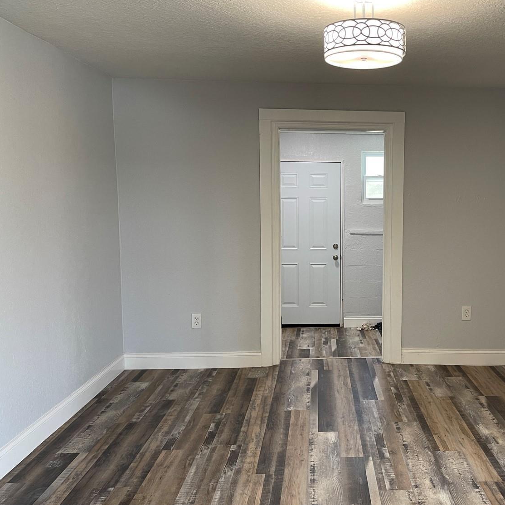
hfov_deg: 48.3
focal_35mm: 33
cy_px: 254
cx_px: 361
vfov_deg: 49.7
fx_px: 545
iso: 100
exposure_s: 1/60
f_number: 1.6
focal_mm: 5.1
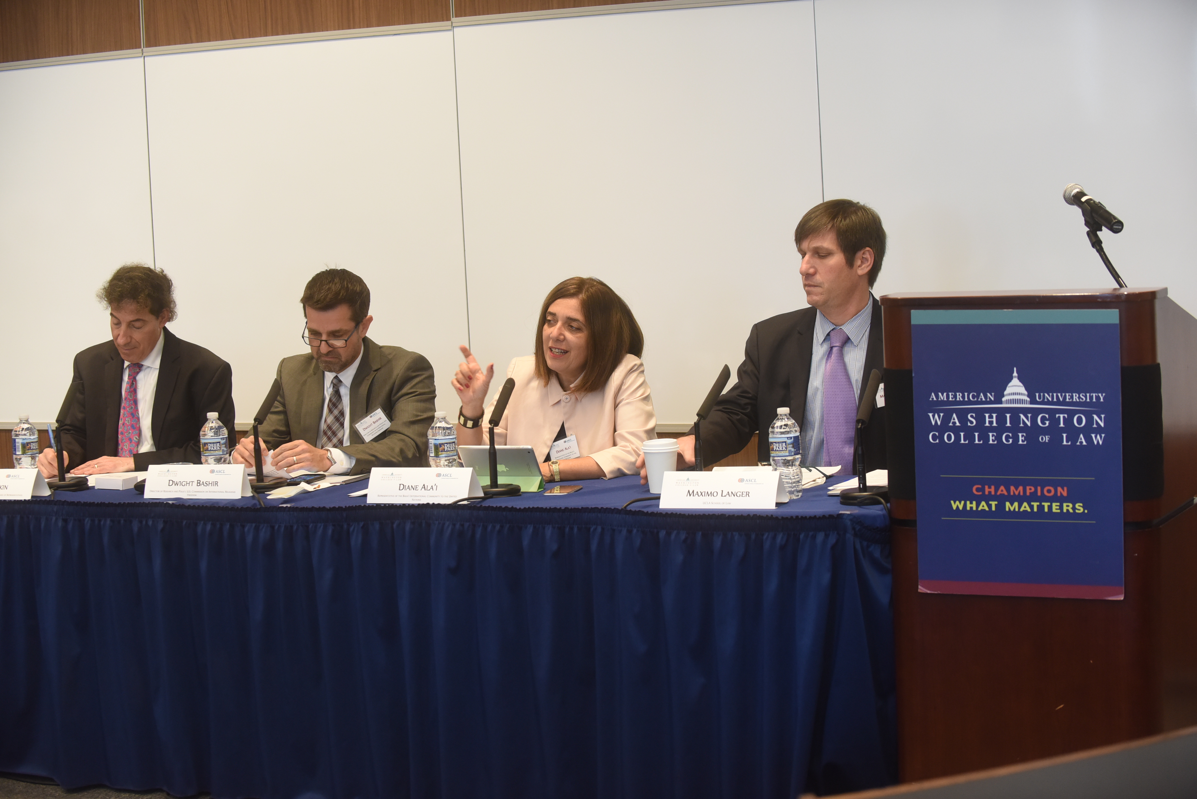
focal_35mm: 70
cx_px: 598
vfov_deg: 19.5
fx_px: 2328
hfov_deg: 28.8
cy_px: 400
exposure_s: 1/100
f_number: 3.5
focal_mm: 70
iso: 1600
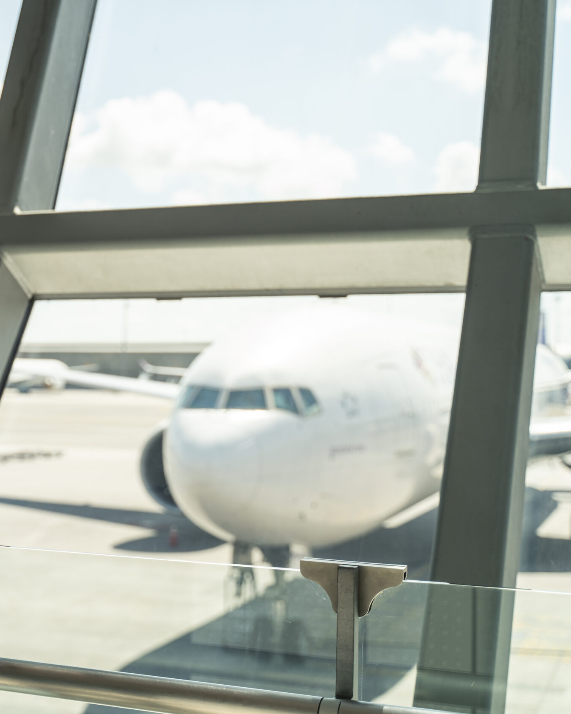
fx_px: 1268
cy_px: 354
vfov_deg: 31.5
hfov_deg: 24.5
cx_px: 36
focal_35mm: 60
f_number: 3.2
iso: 100
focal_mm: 42
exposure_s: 1/200
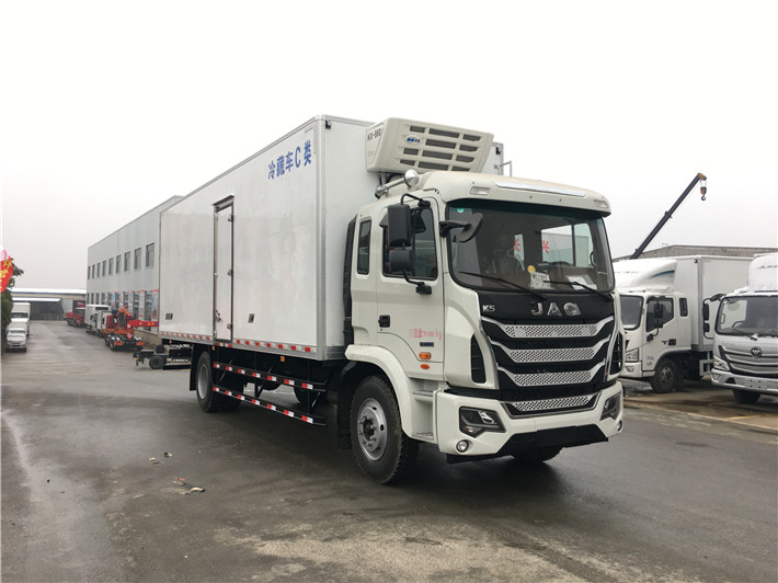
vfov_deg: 48.2
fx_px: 652
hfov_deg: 61.7
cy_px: 292
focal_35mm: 29
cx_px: 389
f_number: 2.2
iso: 40
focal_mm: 4.15
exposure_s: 1/100
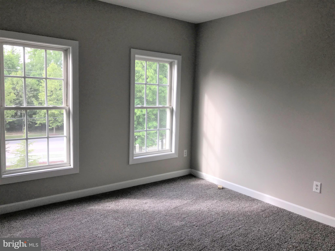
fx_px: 271
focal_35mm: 28
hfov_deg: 63.4
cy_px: 126
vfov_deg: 49.7
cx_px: 168
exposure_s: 1/134
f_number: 1.8
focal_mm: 3.99
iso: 20
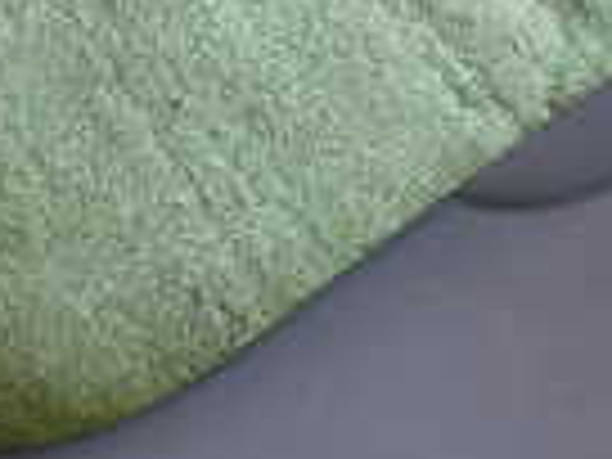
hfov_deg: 17.3
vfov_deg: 13.4
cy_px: 387
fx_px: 1945
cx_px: 675
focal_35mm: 110
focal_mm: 4.5
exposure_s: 1/30
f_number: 2
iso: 200
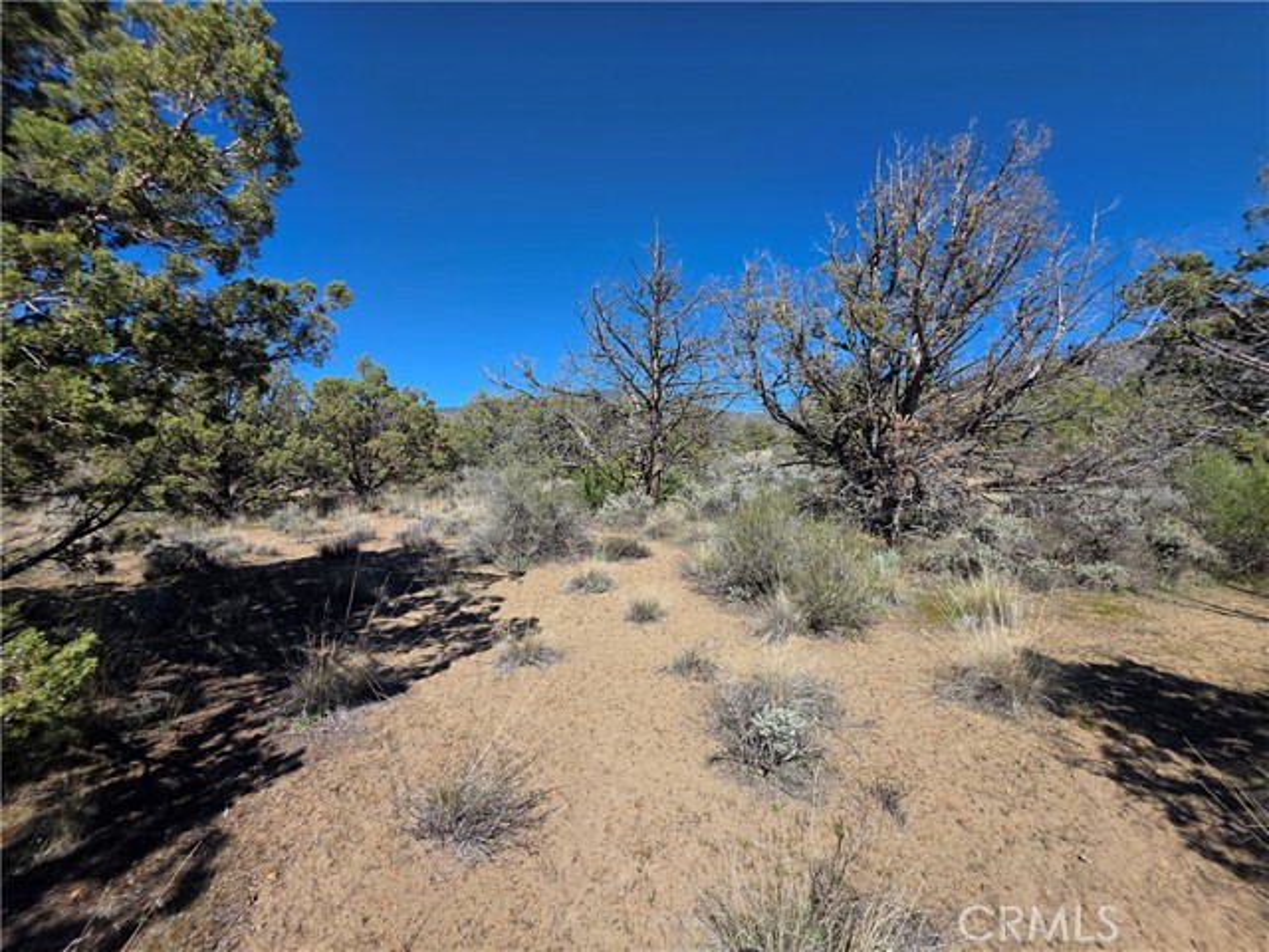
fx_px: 477
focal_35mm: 13
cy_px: 476
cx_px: 634
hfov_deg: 106.2
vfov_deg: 89.9
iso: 40
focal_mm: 2.2
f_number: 1.9
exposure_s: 1/2054
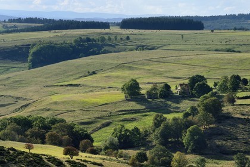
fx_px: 1389
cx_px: 125
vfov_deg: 6.9
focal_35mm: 200
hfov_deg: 10.3
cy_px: 84
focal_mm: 200
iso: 200
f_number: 9
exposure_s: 1/400
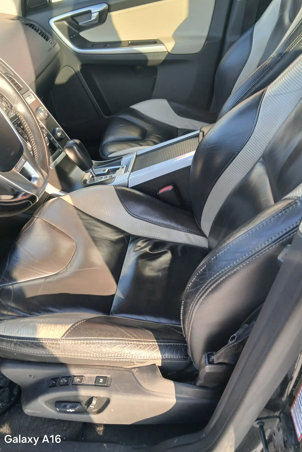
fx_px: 378
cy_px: 217
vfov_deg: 61.9
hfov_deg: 43.5
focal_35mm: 30
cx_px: 169
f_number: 1.8
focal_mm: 3.98
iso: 32
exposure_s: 1/50
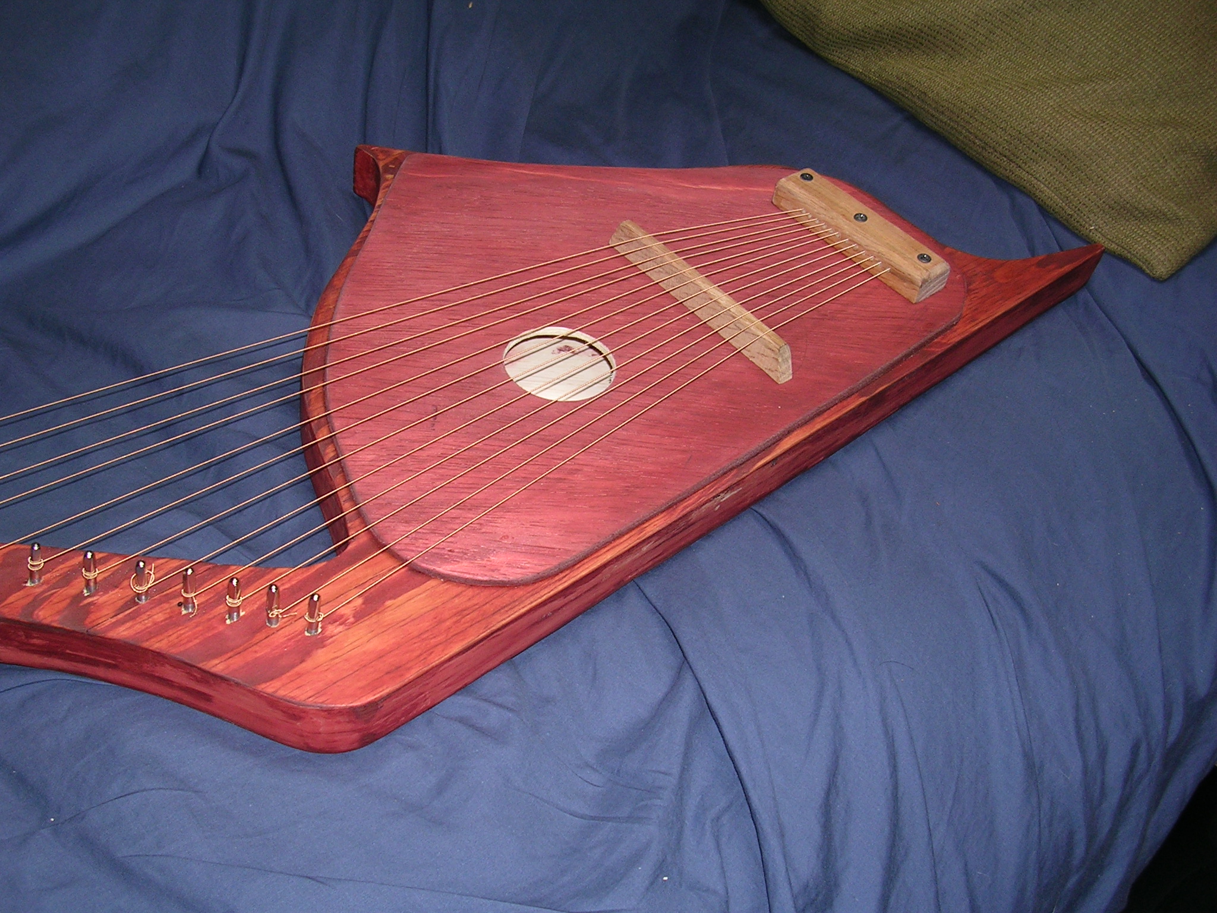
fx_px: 1336
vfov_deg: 37.7
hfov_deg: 49.0
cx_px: 608
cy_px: 456
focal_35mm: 38
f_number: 2.8
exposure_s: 1/60.1
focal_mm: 5.8
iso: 50
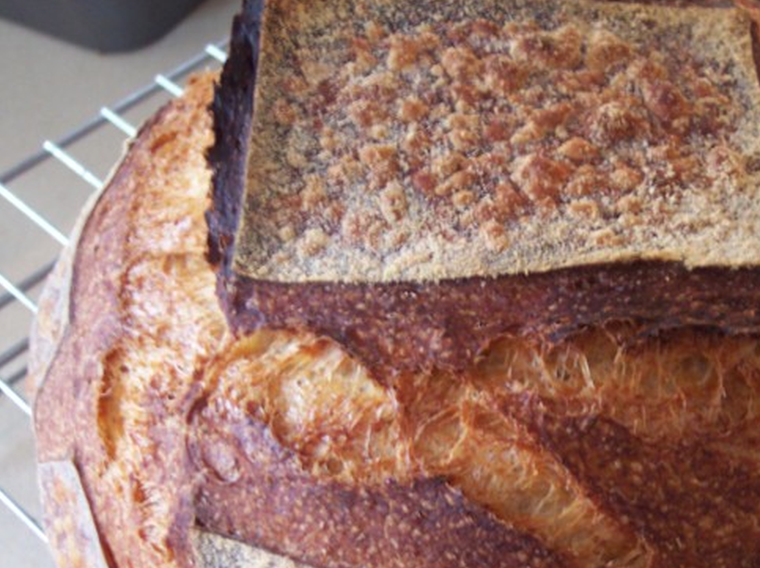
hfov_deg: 30.3
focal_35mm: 63
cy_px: 430
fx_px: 1381
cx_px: 554
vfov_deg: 23.0
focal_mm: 8
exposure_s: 1/10
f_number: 2.8
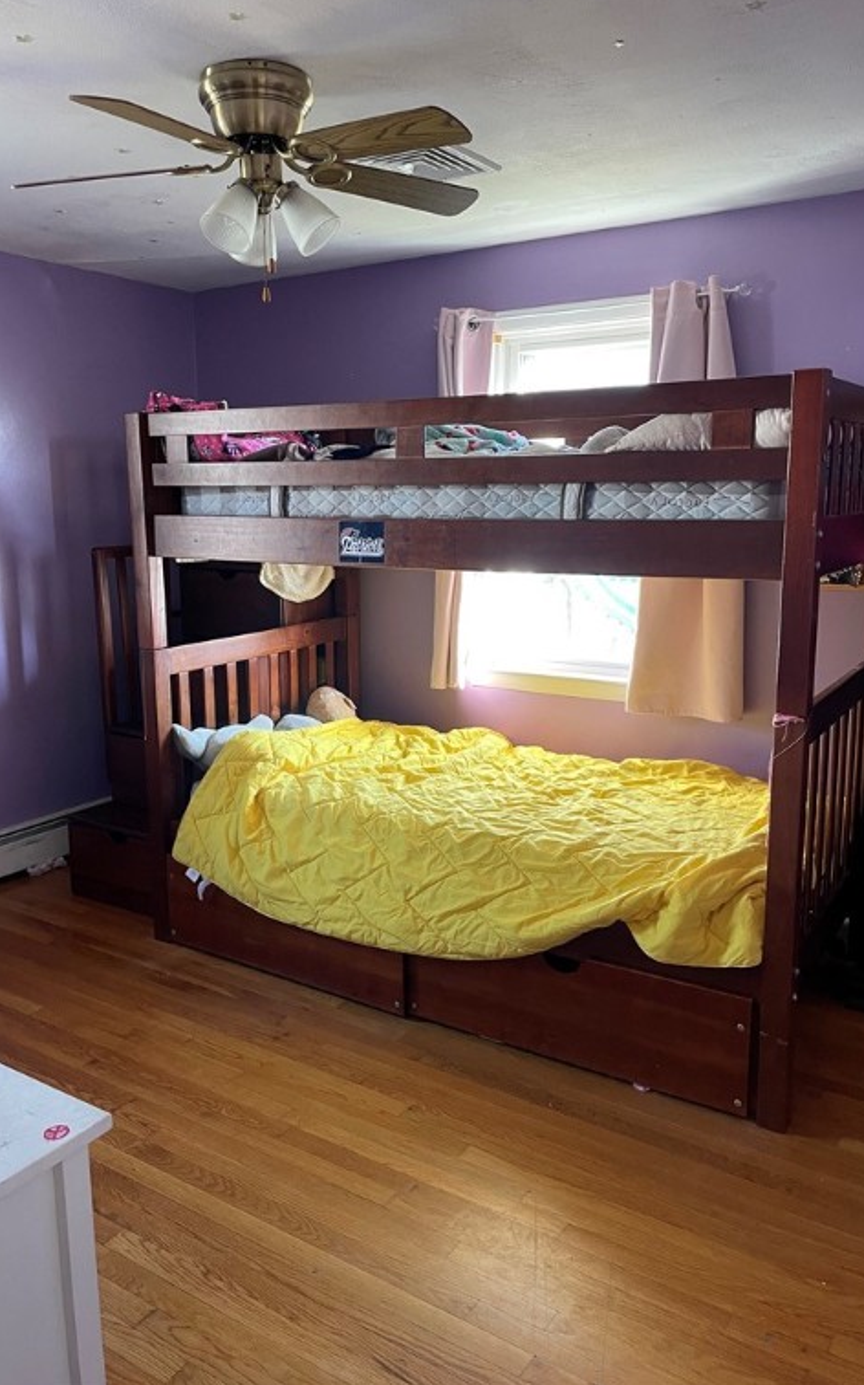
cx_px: 405
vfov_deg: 66.5
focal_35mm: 28
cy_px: 691
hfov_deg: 44.5
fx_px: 1056
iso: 160
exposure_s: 1/60
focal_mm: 4.2
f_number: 1.6
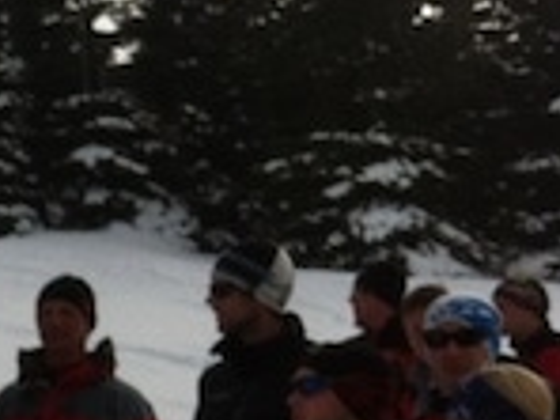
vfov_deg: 8.9
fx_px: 2669
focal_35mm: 165
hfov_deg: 10.5
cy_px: 471
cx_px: -730
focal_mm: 3.85
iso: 80
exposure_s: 1/1588
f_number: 2.8
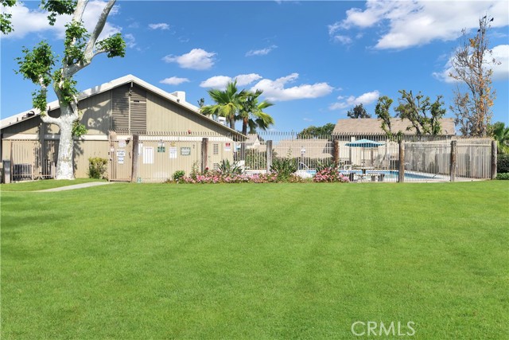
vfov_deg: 36.9
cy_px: 170
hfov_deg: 53.1
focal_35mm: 36
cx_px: 254
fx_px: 509
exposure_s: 1/500
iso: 250
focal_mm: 24
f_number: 8
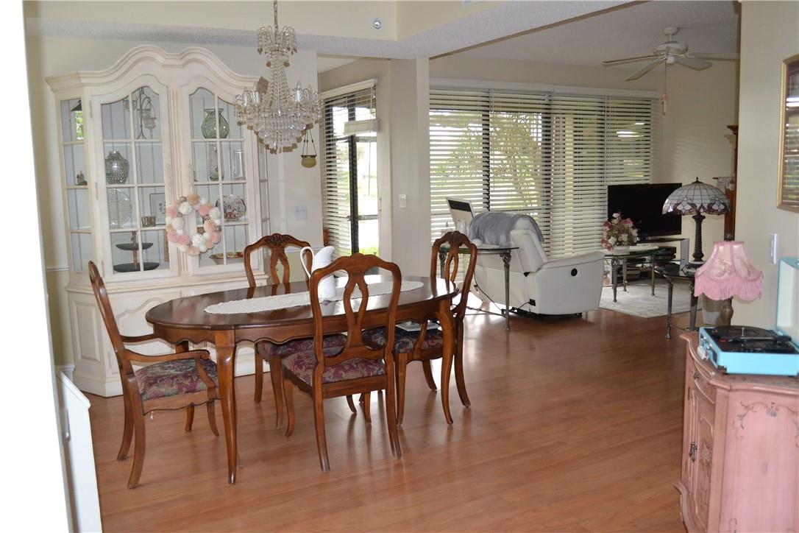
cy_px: 266
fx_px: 666
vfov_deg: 43.6
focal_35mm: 30
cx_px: 400
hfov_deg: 61.9
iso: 1400
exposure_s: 1/60
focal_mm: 20
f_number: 3.8
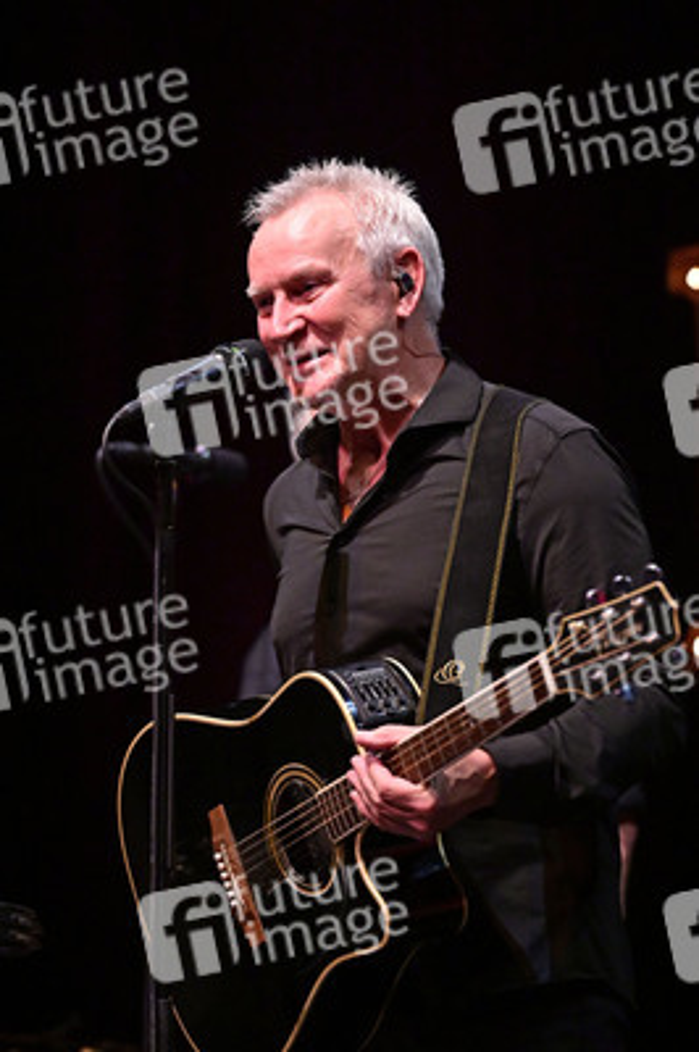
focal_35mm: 200
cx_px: 350
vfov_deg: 10.3
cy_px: 526
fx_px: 5835
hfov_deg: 6.9
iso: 5000
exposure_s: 1/320
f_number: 3.2
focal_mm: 200
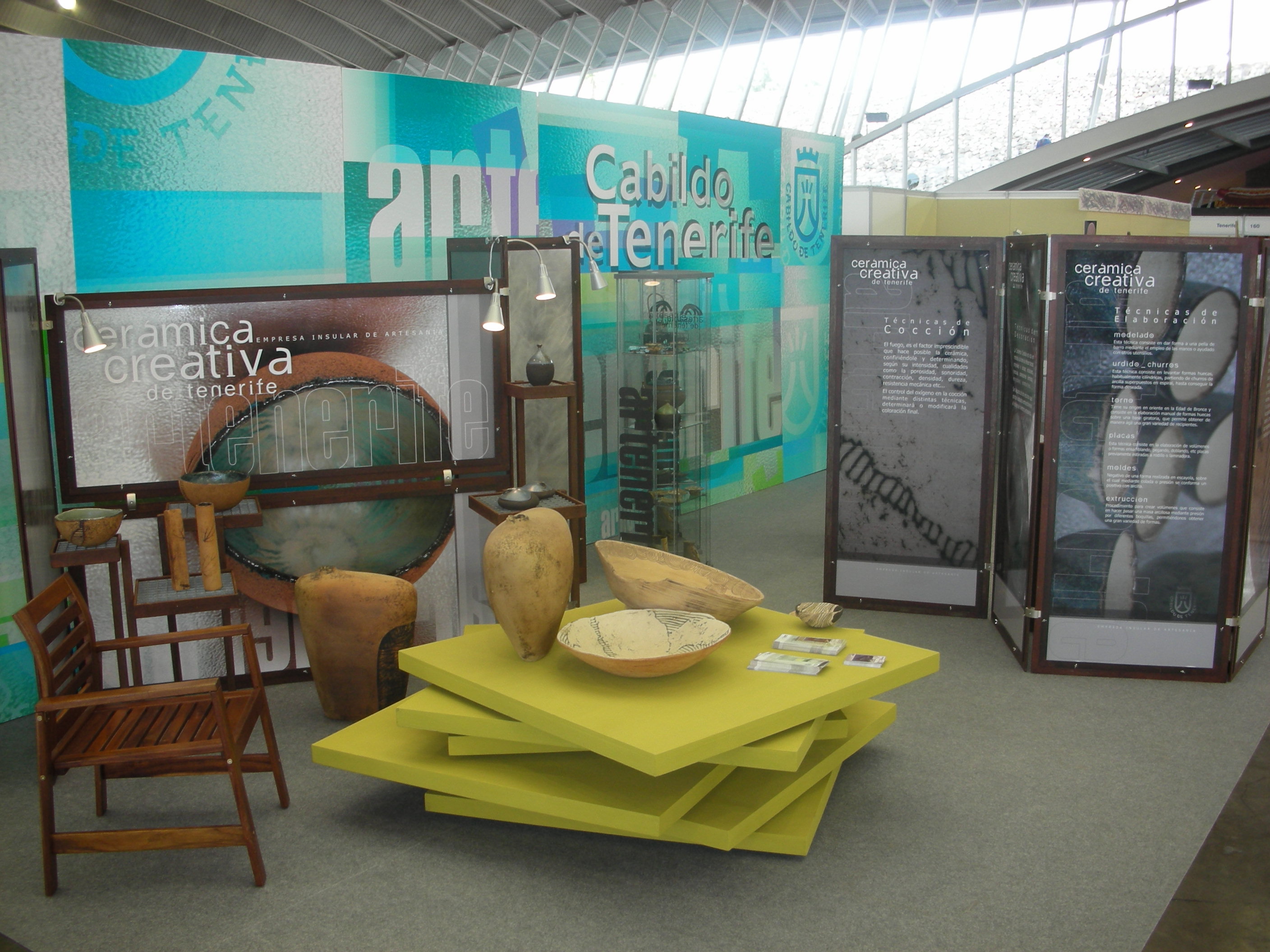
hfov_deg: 52.6
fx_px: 1284
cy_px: 476
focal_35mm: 35
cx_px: 635
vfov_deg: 40.7
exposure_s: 1/30
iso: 66
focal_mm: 5.8
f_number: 3
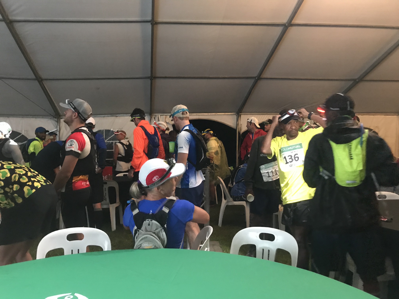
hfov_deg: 63.4
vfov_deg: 49.7
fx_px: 323
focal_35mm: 28
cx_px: 200
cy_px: 150
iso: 100
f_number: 1.8
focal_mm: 3.99
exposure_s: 1/5
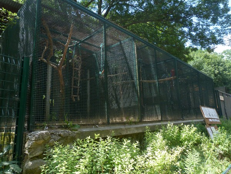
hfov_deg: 69.4
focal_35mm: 25
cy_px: 87
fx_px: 167
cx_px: 116
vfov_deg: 54.9
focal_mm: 4.5
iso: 200
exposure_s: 1/320
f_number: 3.6
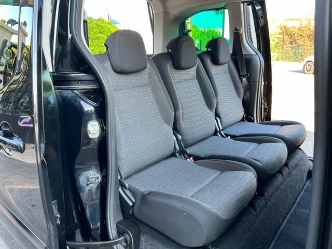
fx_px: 249
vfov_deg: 53.1
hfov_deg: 67.3
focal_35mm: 26
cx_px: 166
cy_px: 124
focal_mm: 5.7
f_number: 1.5
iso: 100
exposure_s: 1/121
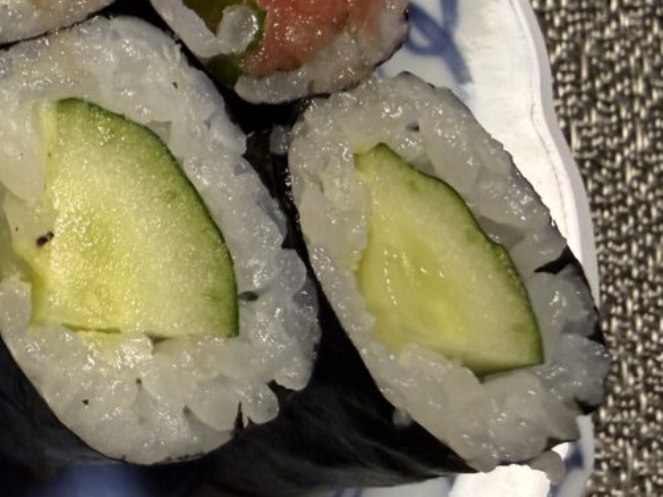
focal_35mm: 49
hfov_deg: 35.2
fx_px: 938
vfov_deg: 28.6
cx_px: -1
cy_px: 57
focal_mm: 2.22
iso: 320
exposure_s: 1/75
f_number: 2.2
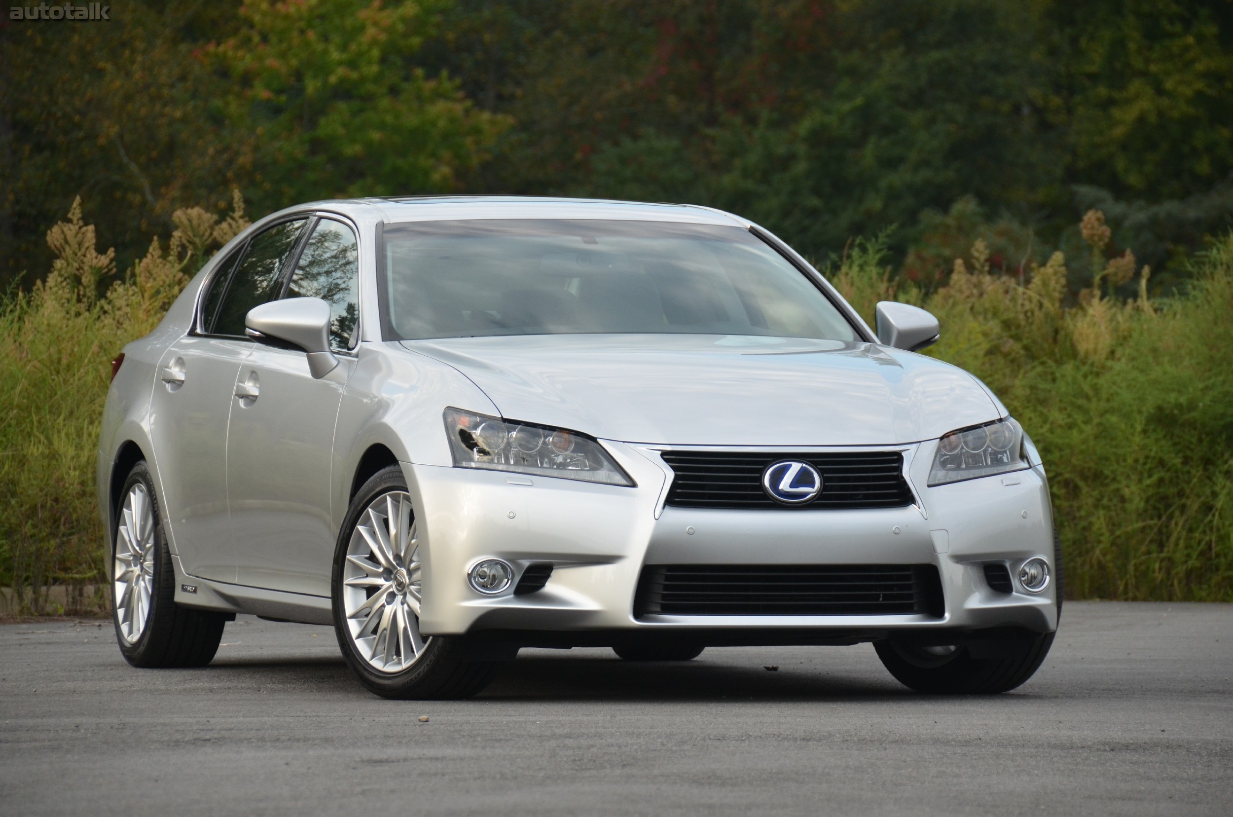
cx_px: 616
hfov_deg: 9.2
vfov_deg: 6.1
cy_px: 408
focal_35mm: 225
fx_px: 7691
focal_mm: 150
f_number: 5.6
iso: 800
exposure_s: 1/640
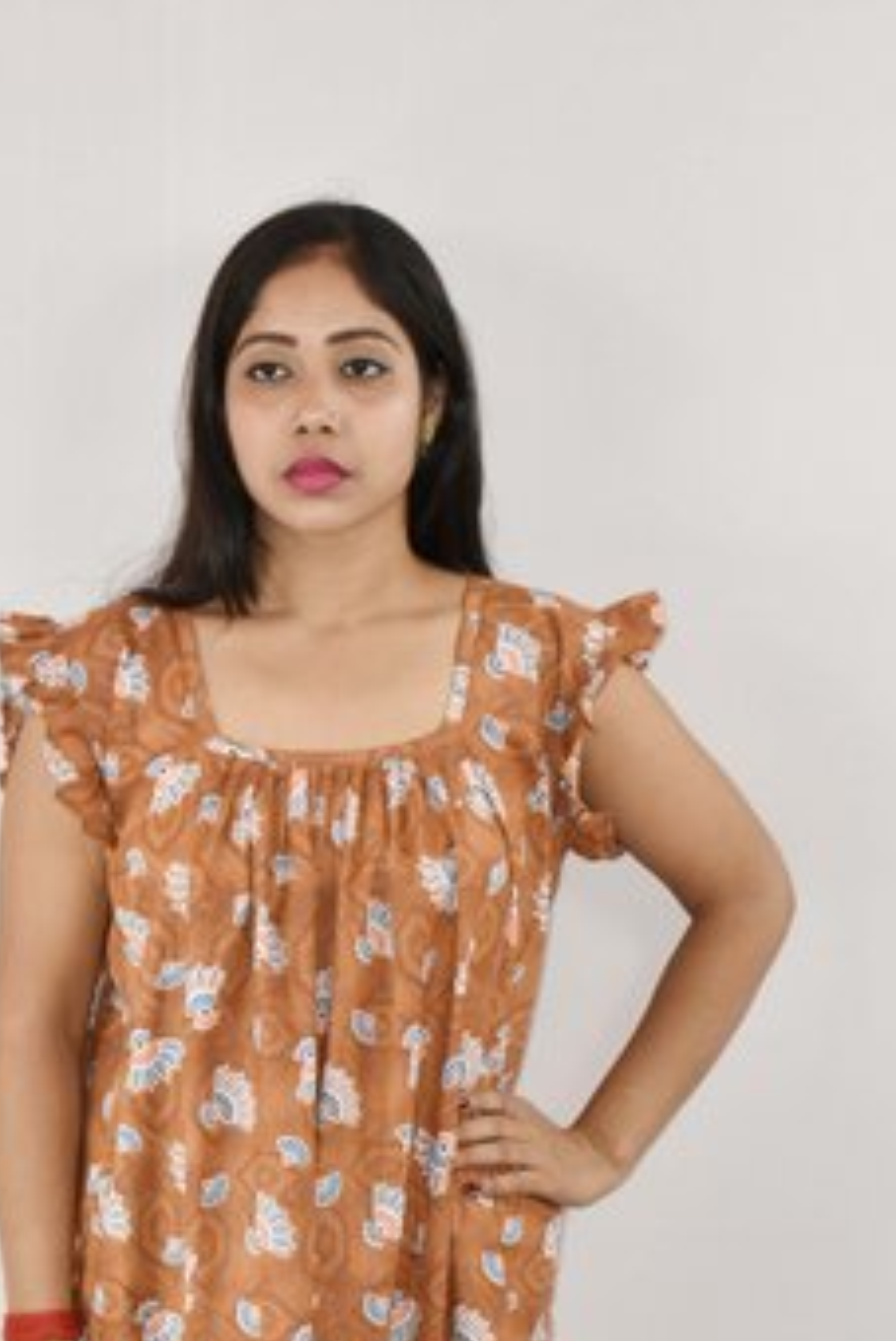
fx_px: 4214
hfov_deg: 12.1
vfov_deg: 17.8
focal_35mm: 113
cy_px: 1219
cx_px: 298
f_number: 5.6
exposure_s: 1/125
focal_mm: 40
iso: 450
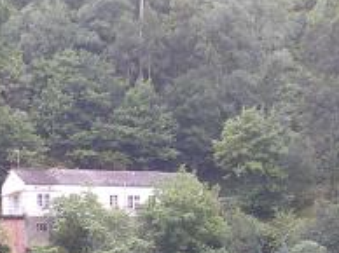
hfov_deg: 11.7
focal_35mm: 169
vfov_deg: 8.7
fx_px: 1653
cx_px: 107
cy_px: 229
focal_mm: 10.3
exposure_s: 1/60
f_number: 4.2
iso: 160
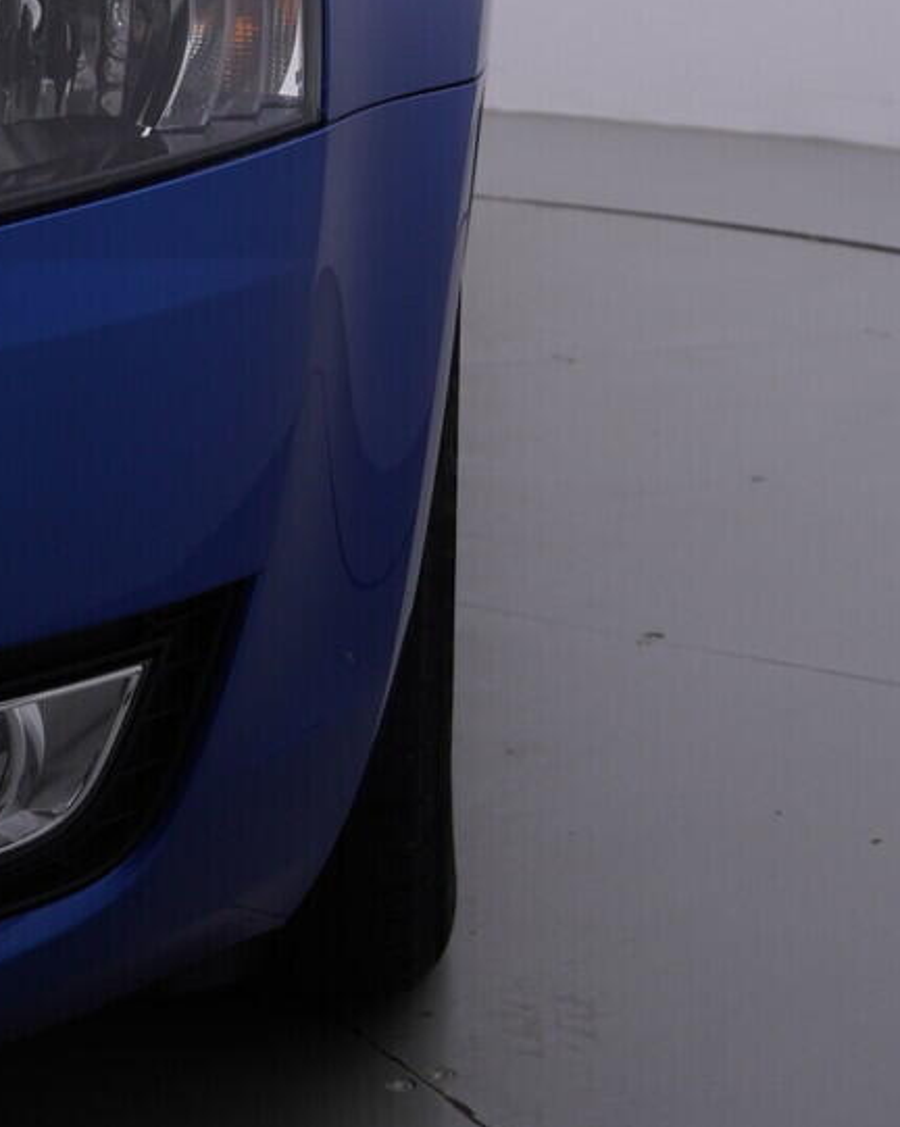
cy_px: 242
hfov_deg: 17.1
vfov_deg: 21.0
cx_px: 502
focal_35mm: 90
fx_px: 3000
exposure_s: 1/125
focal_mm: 24
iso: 125
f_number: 5
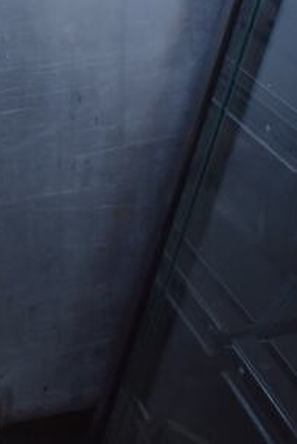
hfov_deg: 14.2
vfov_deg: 19.5
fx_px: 1184
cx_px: 58
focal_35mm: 96
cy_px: -141
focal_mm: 20
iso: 800
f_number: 3.5
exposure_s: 1/200
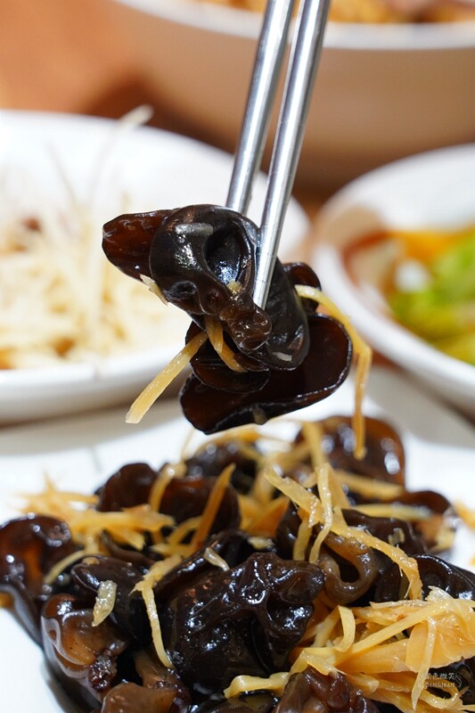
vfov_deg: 19.5
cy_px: 356
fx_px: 2079
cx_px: 238
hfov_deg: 13.0
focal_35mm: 105
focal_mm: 105
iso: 5000
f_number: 8
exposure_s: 1/125
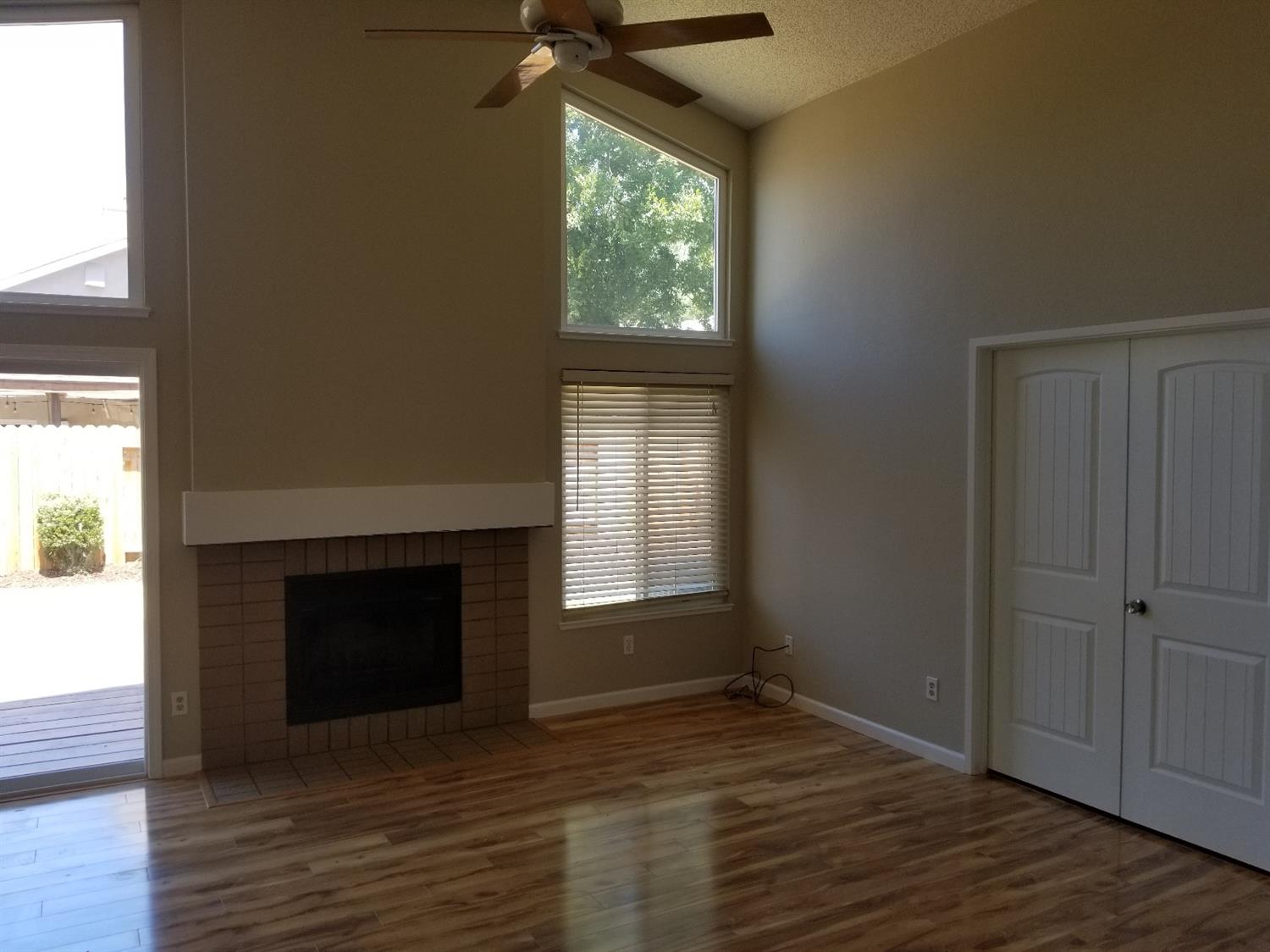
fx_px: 954
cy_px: 476
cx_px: 635
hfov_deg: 67.3
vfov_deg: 53.0
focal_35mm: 26
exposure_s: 1/166
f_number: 1.7
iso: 50
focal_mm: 4.25
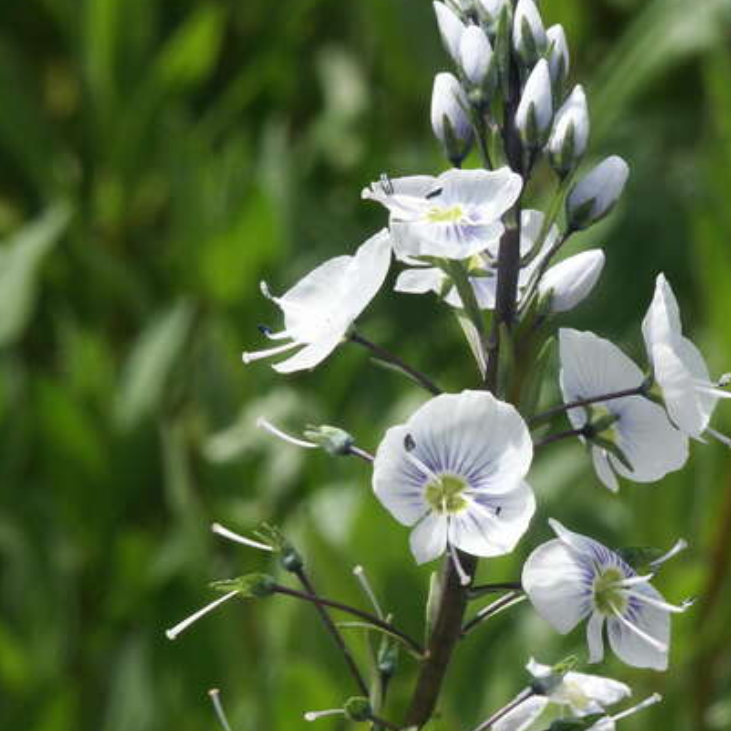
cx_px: 450
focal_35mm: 294
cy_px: 280
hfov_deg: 6.0
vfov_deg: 6.0
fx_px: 7024
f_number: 9.5
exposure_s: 1/250
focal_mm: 50.69
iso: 100
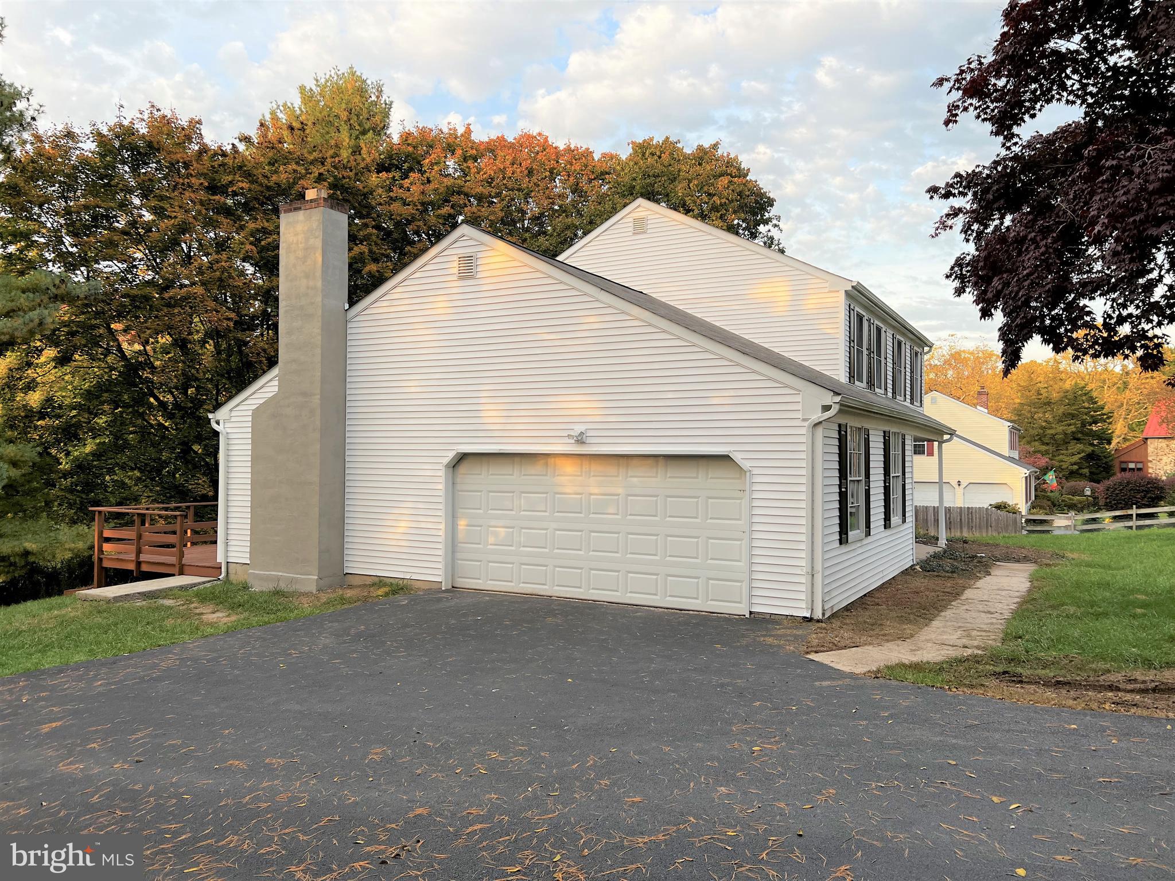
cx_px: 588
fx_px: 883
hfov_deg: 67.3
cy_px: 440
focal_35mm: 26
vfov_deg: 53.1
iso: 50
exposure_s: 1/448
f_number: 1.5
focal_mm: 5.7
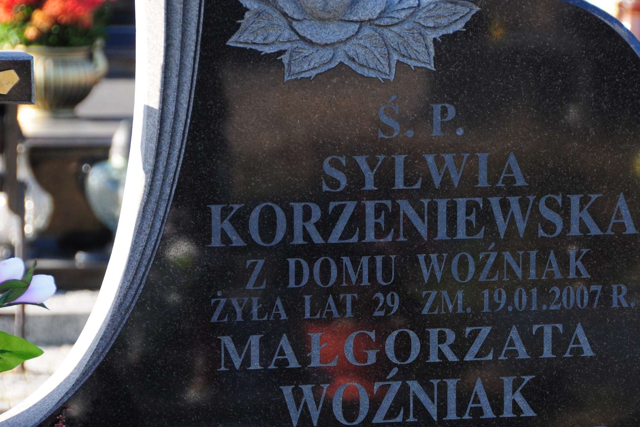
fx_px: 3674
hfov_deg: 10.0
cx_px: 401
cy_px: 267
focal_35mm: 207
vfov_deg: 6.6
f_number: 7.1
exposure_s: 1/250
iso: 320
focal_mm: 105
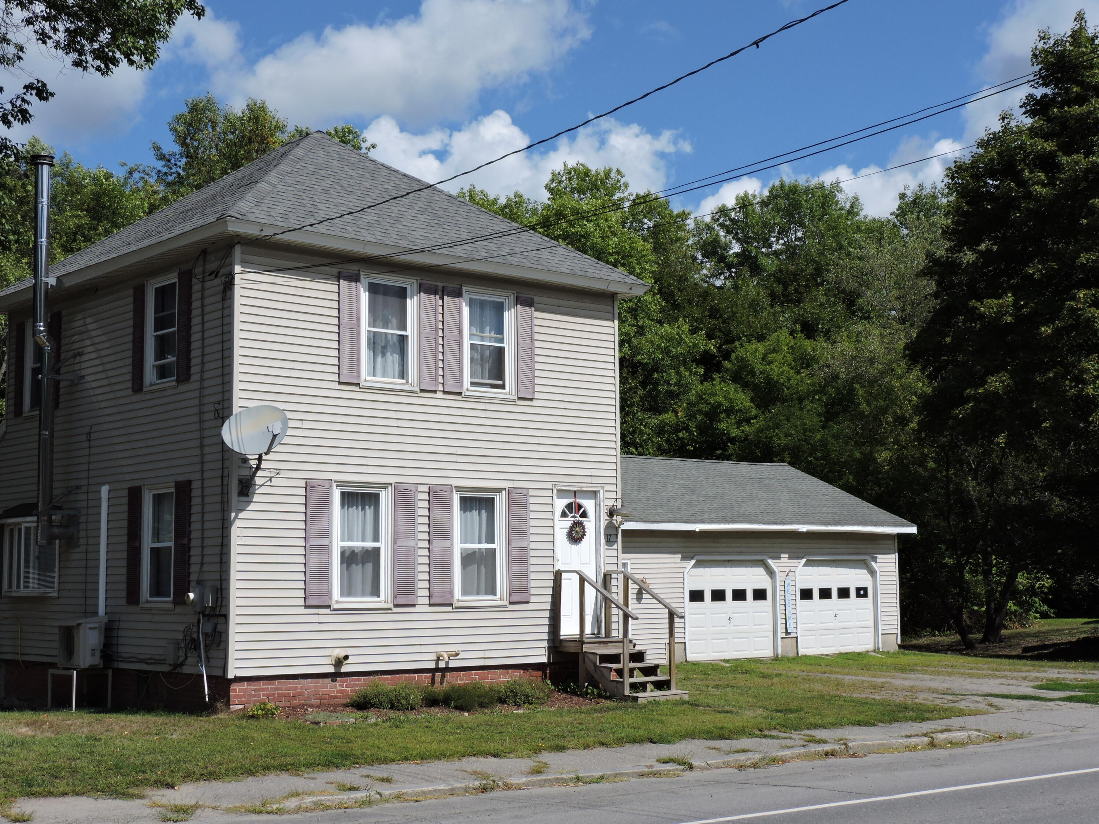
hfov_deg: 38.2
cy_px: 412
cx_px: 550
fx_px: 1587
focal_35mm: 50
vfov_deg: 29.1
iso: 100
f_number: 4
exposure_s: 1/1250
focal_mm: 8.9
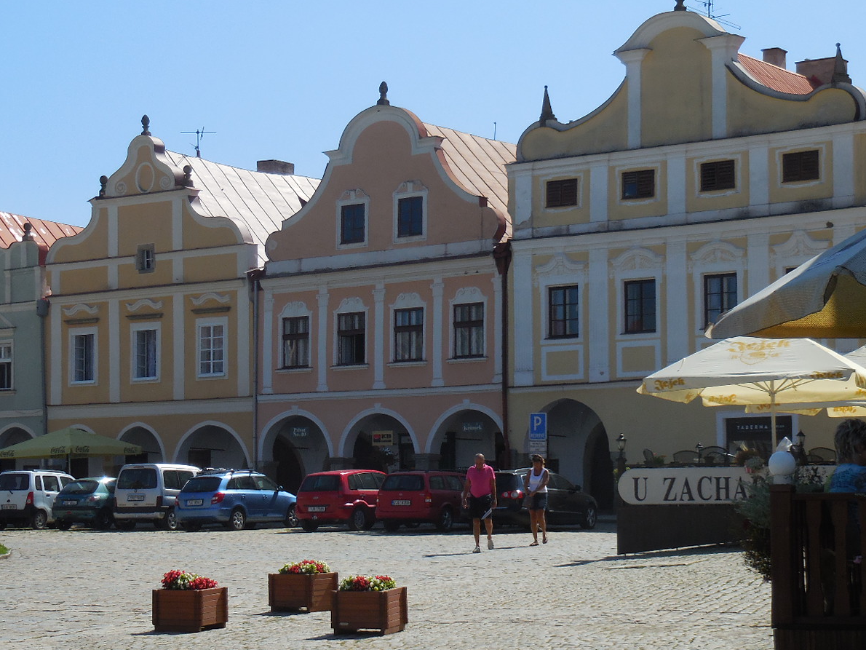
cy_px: 329
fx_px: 2052
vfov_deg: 18.0
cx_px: 310
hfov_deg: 23.8
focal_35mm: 82
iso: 125
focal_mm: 11
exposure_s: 1/1000
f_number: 4.5
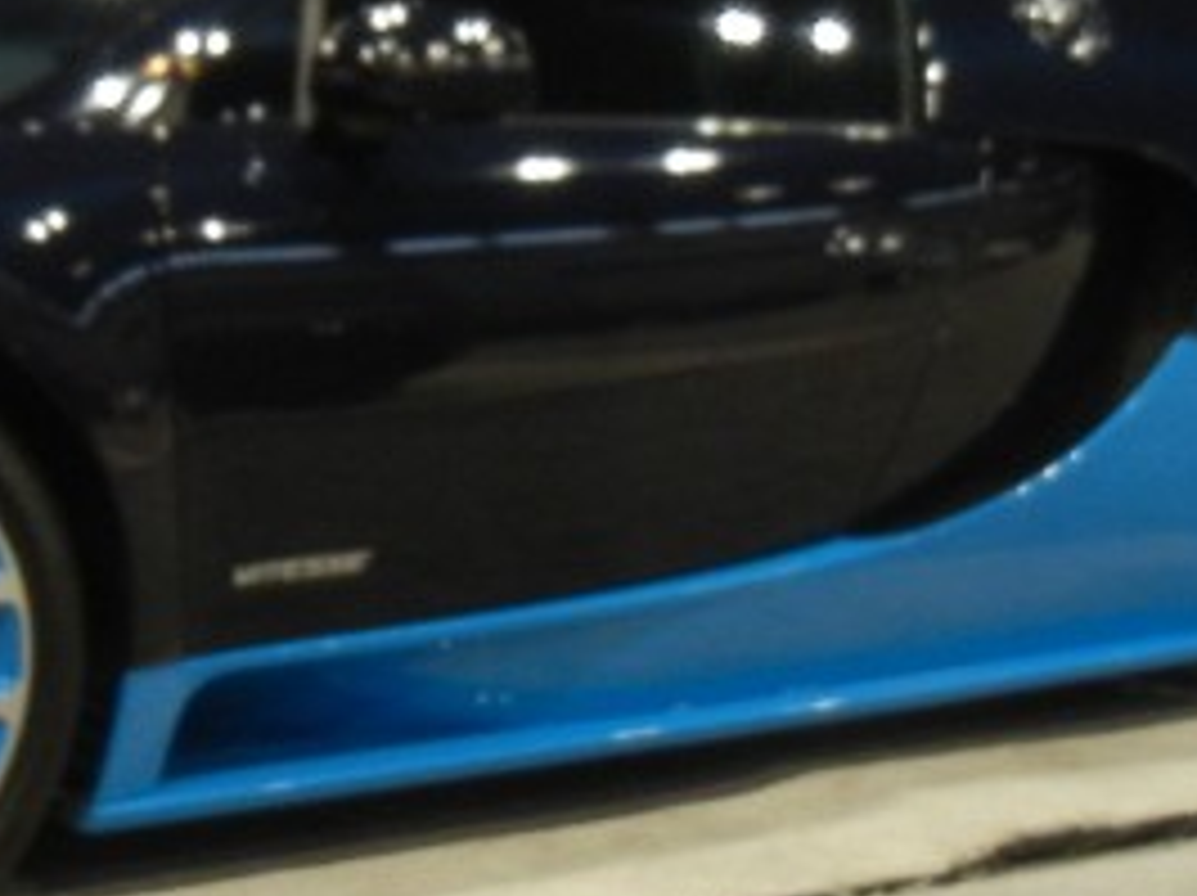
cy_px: 378
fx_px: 4526
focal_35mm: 131
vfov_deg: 11.3
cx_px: 356
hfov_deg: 15.0
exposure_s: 1/54.7
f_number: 3.6
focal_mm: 6.2
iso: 400
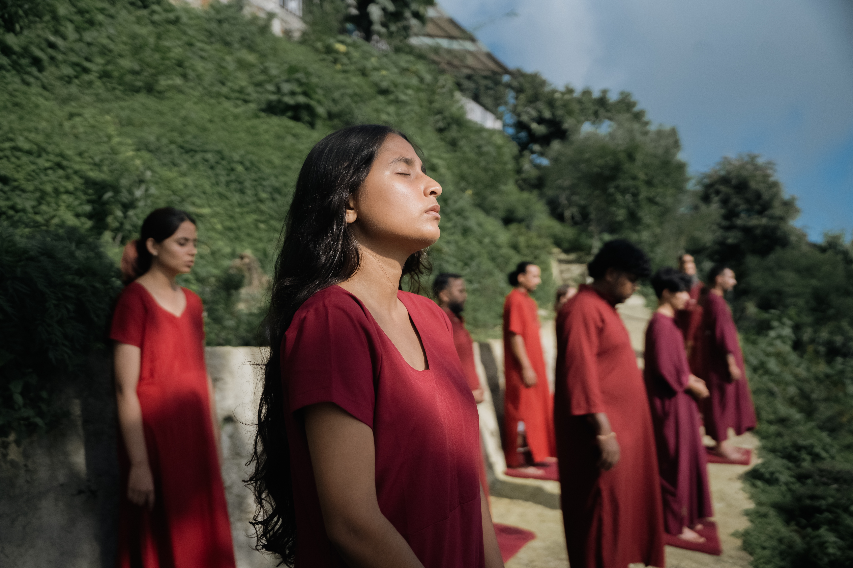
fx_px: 782
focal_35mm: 33
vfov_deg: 40.0
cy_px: 284
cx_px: 426
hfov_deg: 57.2
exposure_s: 1/8000
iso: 3200
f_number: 2.8
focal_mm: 33
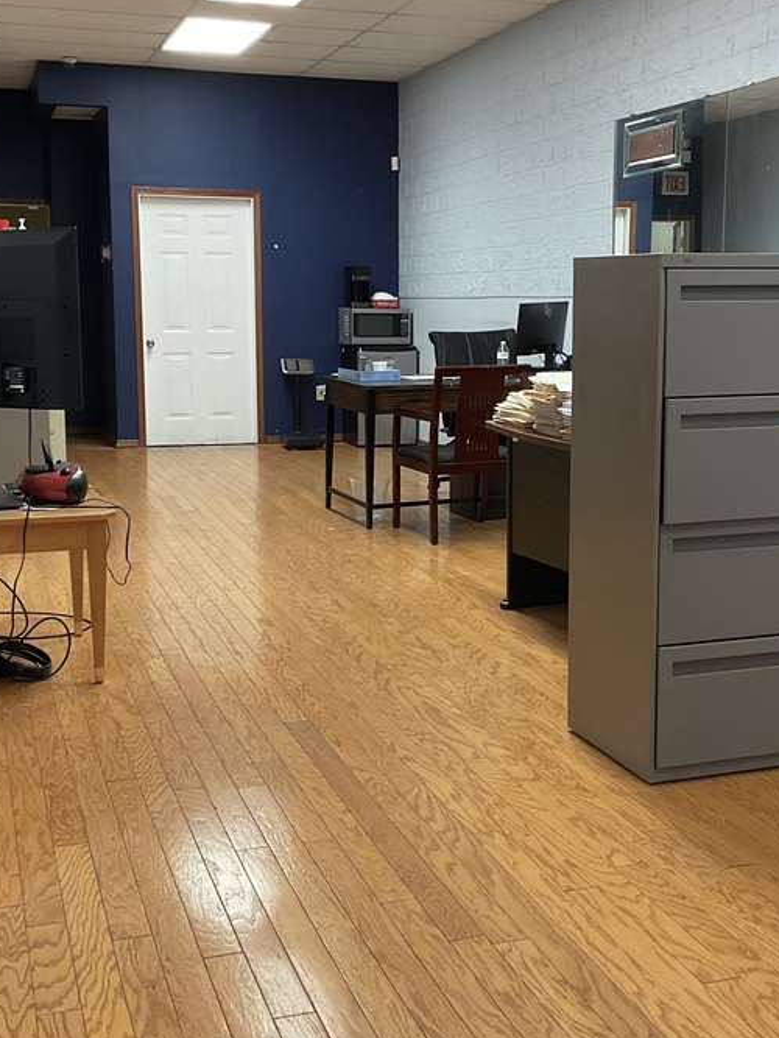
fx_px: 1409
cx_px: 458
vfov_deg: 40.4
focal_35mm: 47
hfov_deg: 30.8
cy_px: 477
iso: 160
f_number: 1.8
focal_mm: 3
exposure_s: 1/60
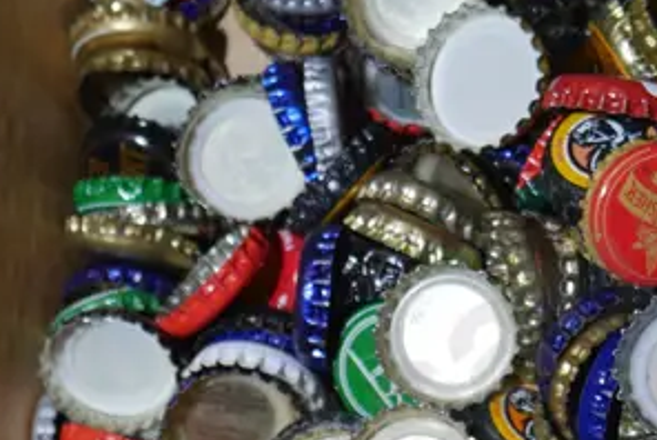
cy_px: 270
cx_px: 606
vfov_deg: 9.1
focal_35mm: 151
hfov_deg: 13.4
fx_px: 2758
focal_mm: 21
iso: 200
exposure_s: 1/60
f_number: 4.6
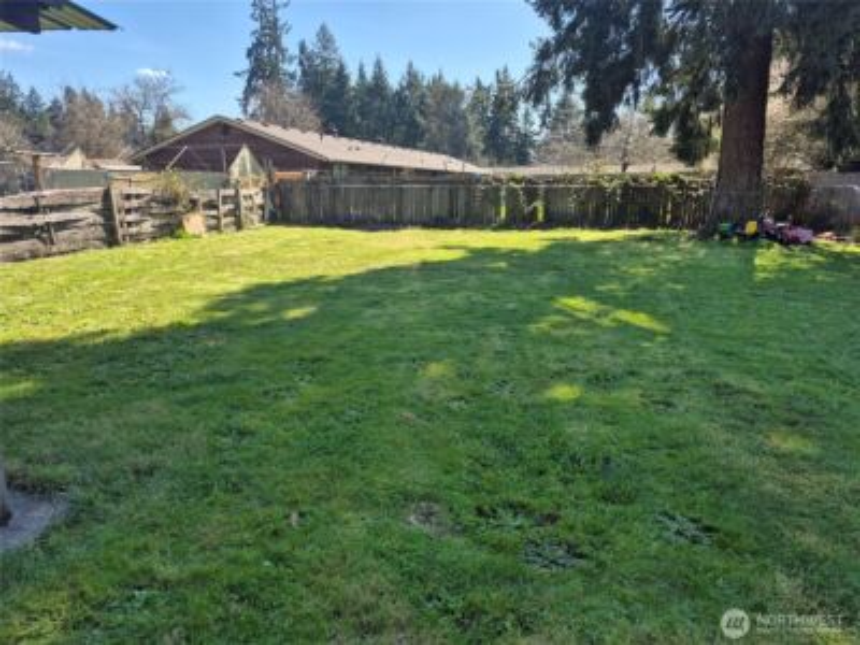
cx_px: 430
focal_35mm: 23
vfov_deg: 58.9
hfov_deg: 73.9
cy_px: 322
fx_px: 571
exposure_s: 1/920
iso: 25
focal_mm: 5.4
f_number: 1.8
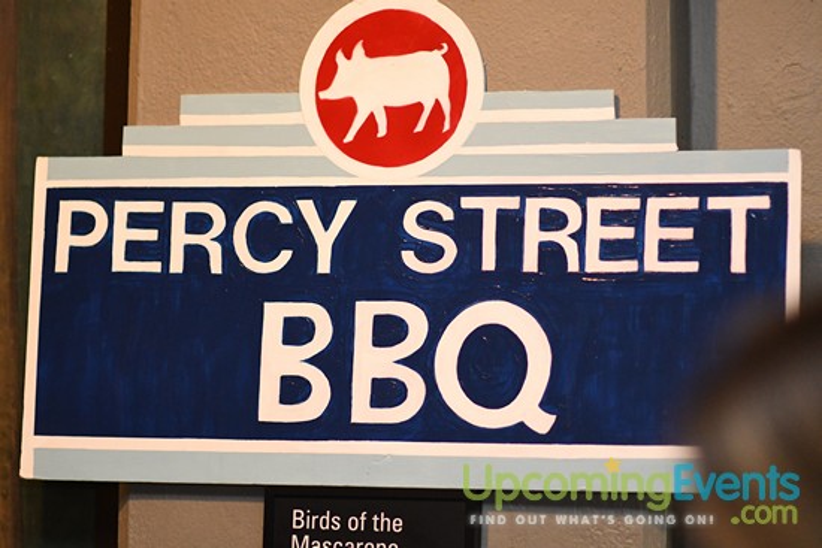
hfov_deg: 16.1
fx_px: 2912
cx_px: 411
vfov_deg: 10.8
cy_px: 274
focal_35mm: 128
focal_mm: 85
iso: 2500
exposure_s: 1/1000
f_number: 1.4
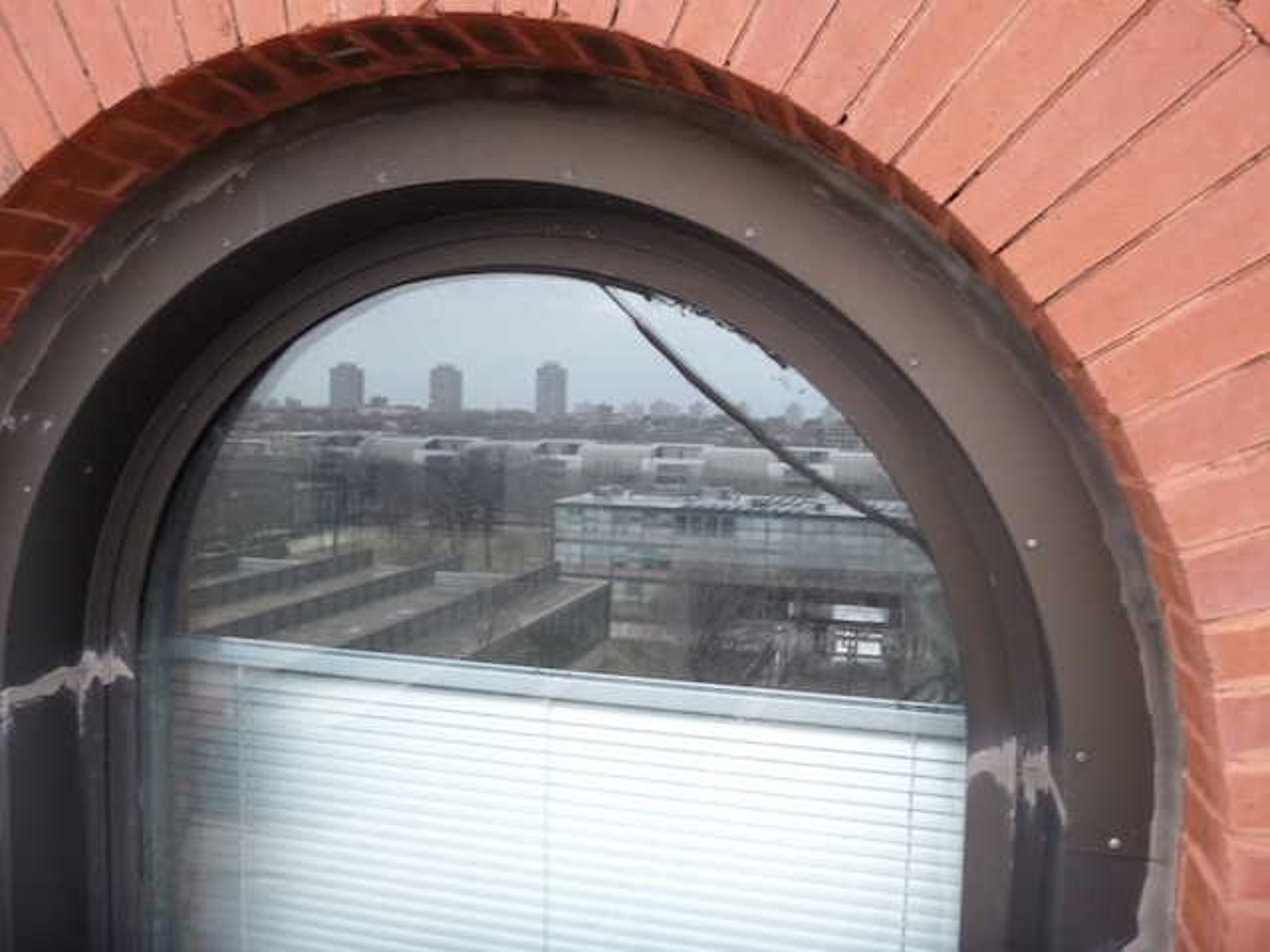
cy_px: 476
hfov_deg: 61.7
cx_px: 635
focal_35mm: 29
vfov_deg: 48.2
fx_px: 1064
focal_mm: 5.2
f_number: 4.1
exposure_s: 1/60
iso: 200
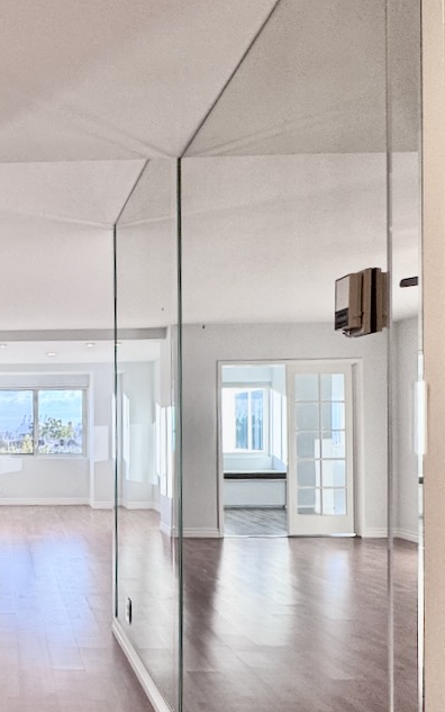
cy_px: 471
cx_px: -29
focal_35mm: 30
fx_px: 582
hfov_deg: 36.3
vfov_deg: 61.4
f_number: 2.2
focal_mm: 2.22
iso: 100
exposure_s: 1/120
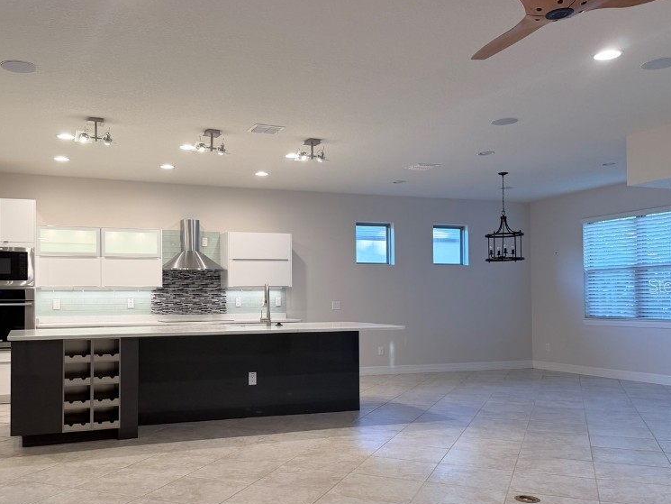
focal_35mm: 33
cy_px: 285
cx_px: 272
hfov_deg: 55.0
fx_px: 640
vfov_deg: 42.9
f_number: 1.78
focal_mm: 6.76
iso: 160
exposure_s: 1/120
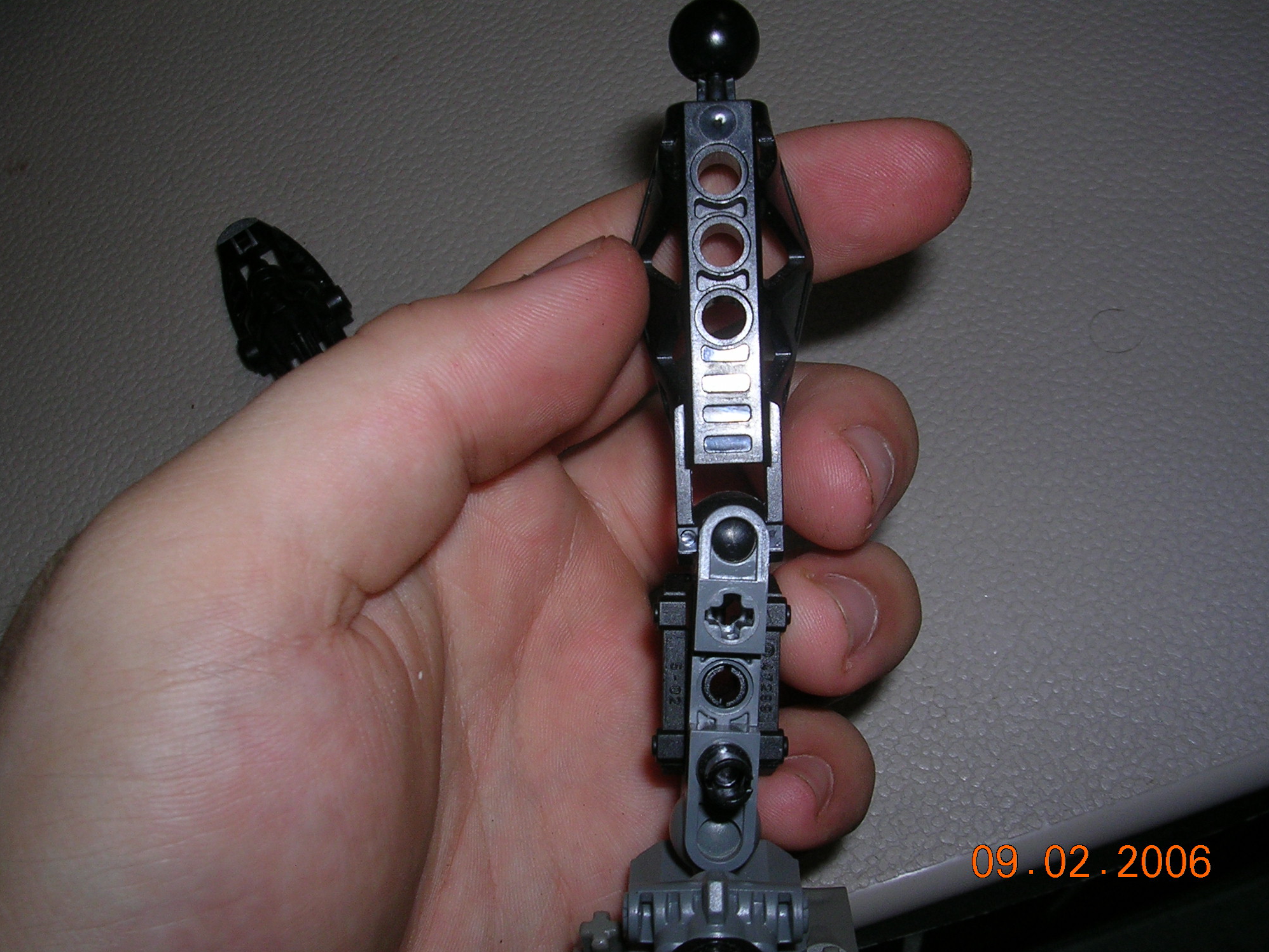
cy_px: 475
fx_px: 1430
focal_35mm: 39
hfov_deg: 47.9
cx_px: 650
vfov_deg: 36.8
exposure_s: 1/60.1
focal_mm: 5.8
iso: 50
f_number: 5.6
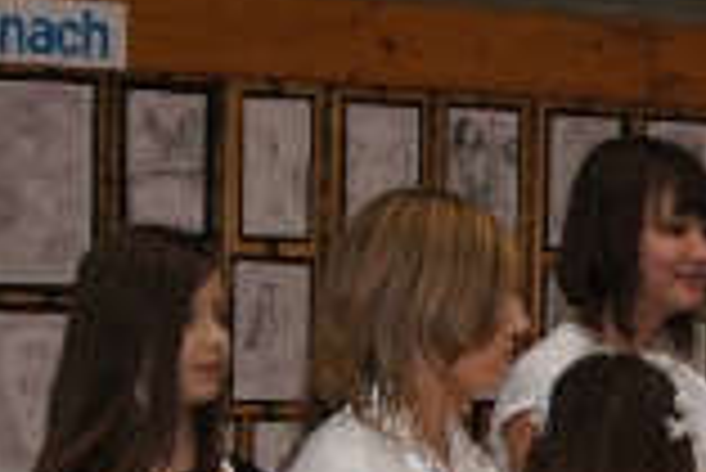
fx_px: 6181
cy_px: 753
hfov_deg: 6.4
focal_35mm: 315
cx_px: 1124
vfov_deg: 4.3
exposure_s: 1/100
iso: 800
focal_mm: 55
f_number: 5.6
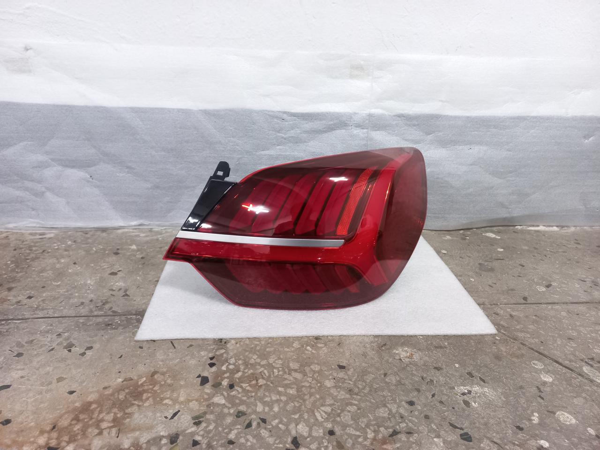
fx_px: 433
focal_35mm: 25
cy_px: 225
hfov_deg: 69.4
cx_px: 300
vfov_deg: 54.9
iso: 400
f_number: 1.8
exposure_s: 1/24
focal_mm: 4.6
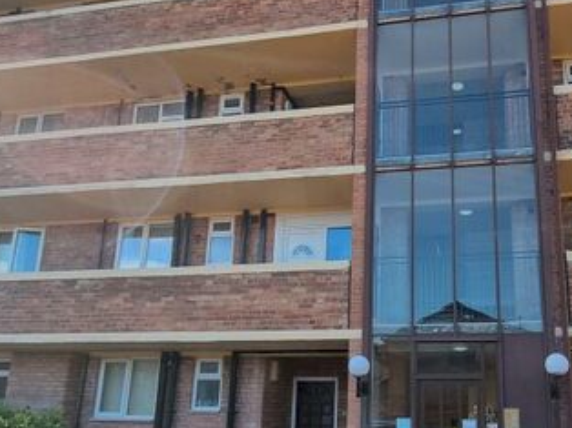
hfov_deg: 59.9
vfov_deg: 47.4
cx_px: 392
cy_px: 283
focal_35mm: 29
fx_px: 479
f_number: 2.2
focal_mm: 2.2
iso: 50
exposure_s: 1/534
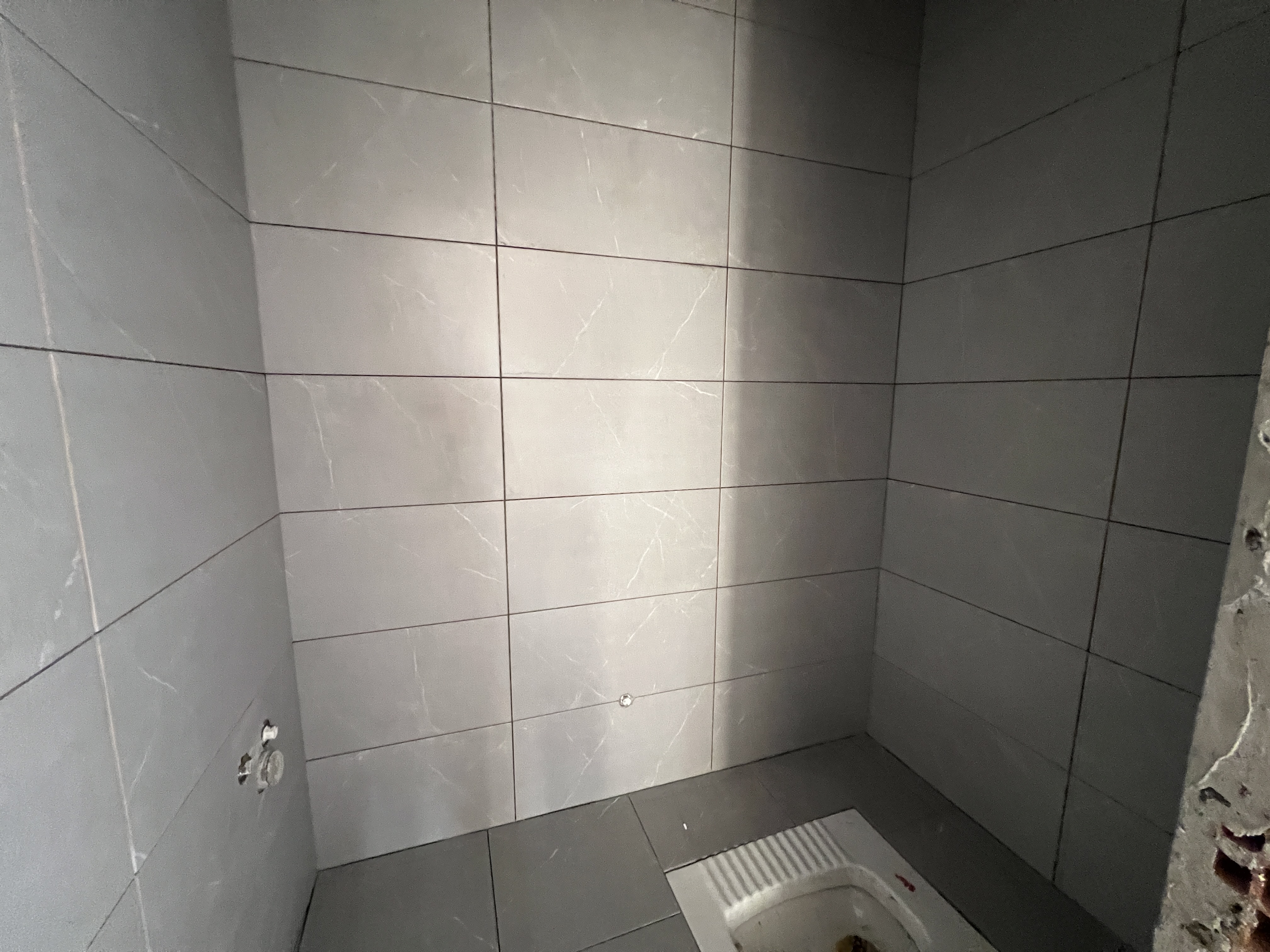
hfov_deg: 106.2
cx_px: 635
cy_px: 476
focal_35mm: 13
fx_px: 477
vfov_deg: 89.9
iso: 800
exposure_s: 1/60
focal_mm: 1.57
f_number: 1.8
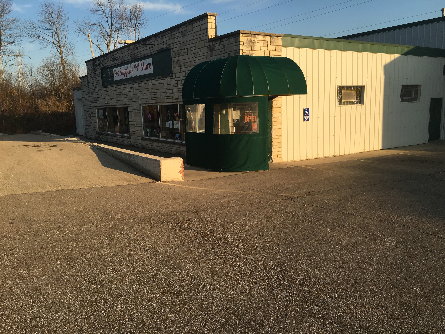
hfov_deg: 61.7
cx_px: 222
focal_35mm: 29
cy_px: 167
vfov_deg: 48.2
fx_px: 373
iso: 25
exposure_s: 1/999
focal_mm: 4.15
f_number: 2.2
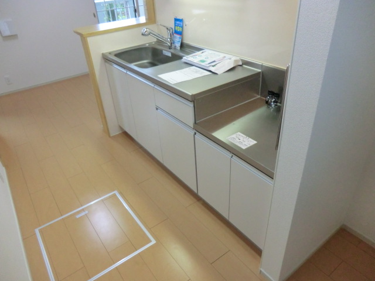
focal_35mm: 24
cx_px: 188
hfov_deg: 71.6
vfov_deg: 56.8
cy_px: 140
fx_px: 260
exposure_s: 1/60
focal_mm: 4.3
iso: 500
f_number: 3.2
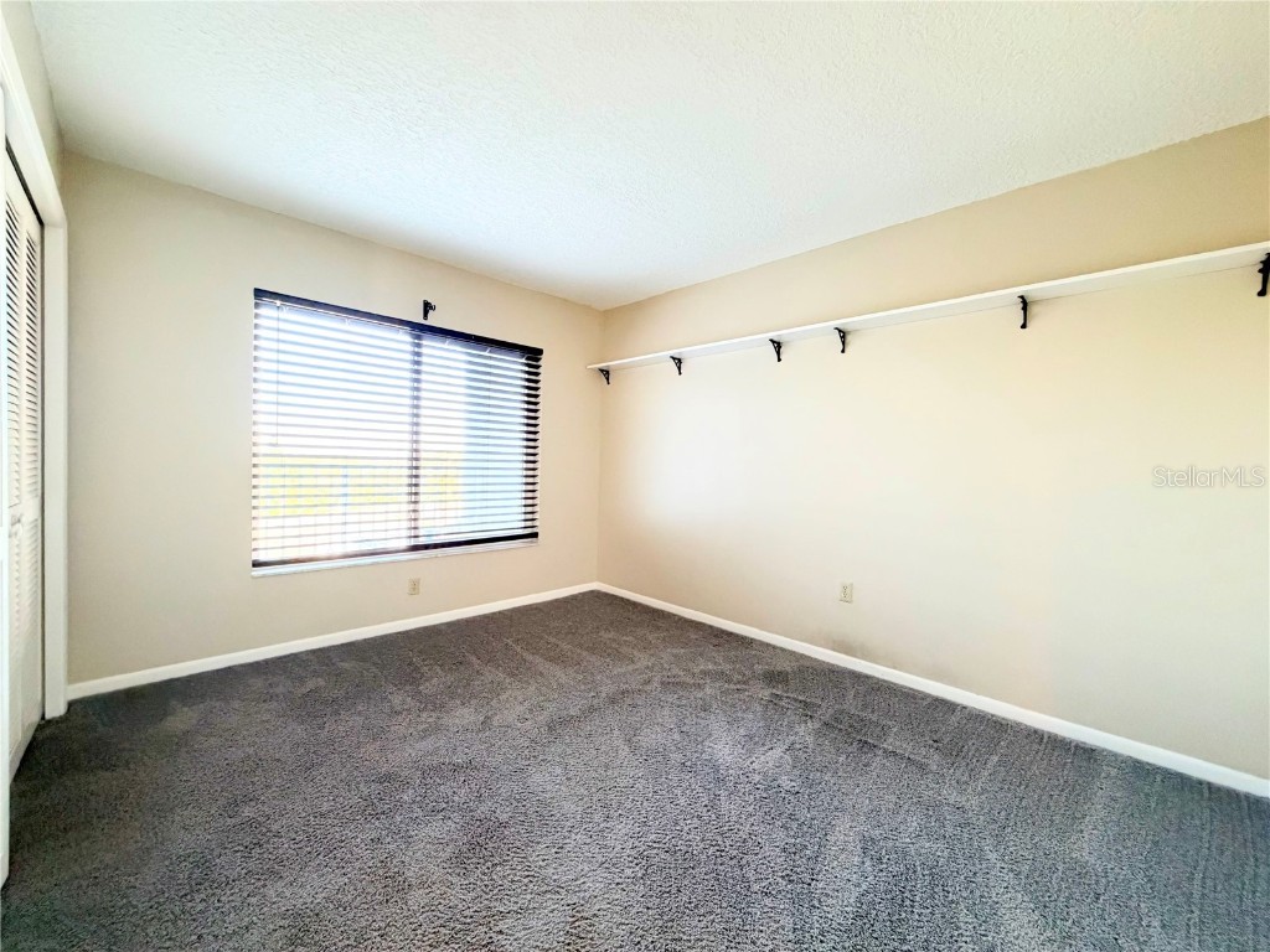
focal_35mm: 14
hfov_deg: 102.1
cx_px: 635
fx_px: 514
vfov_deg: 85.7
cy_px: 476
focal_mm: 2.22
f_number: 2.2
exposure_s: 1/60
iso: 640
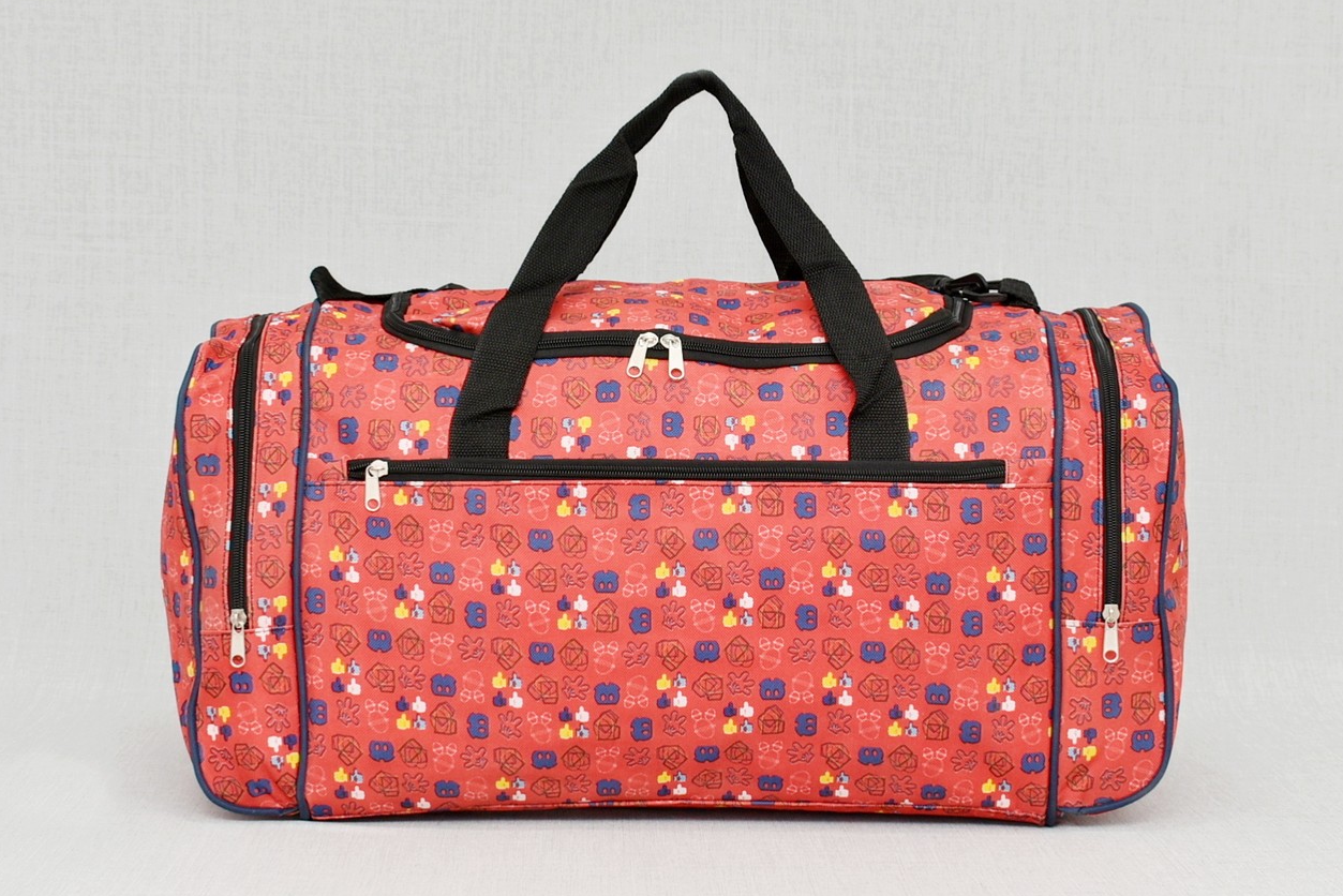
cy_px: 449
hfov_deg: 42.7
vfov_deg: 29.3
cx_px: 673
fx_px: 1716
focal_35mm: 46
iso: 100
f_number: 5.6
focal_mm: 30
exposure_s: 1/60
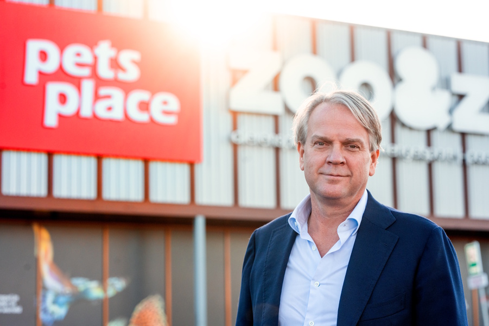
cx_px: 244
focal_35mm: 85
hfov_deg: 23.9
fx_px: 1154
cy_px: 163
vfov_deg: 16.1
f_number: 5.6
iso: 1250
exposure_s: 1/1000
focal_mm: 85
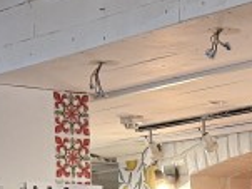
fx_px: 1186
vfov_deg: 8.6
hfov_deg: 12.0
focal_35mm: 163
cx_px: 257
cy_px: 378
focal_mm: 6.76
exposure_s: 1/50
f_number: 1.78
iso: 250
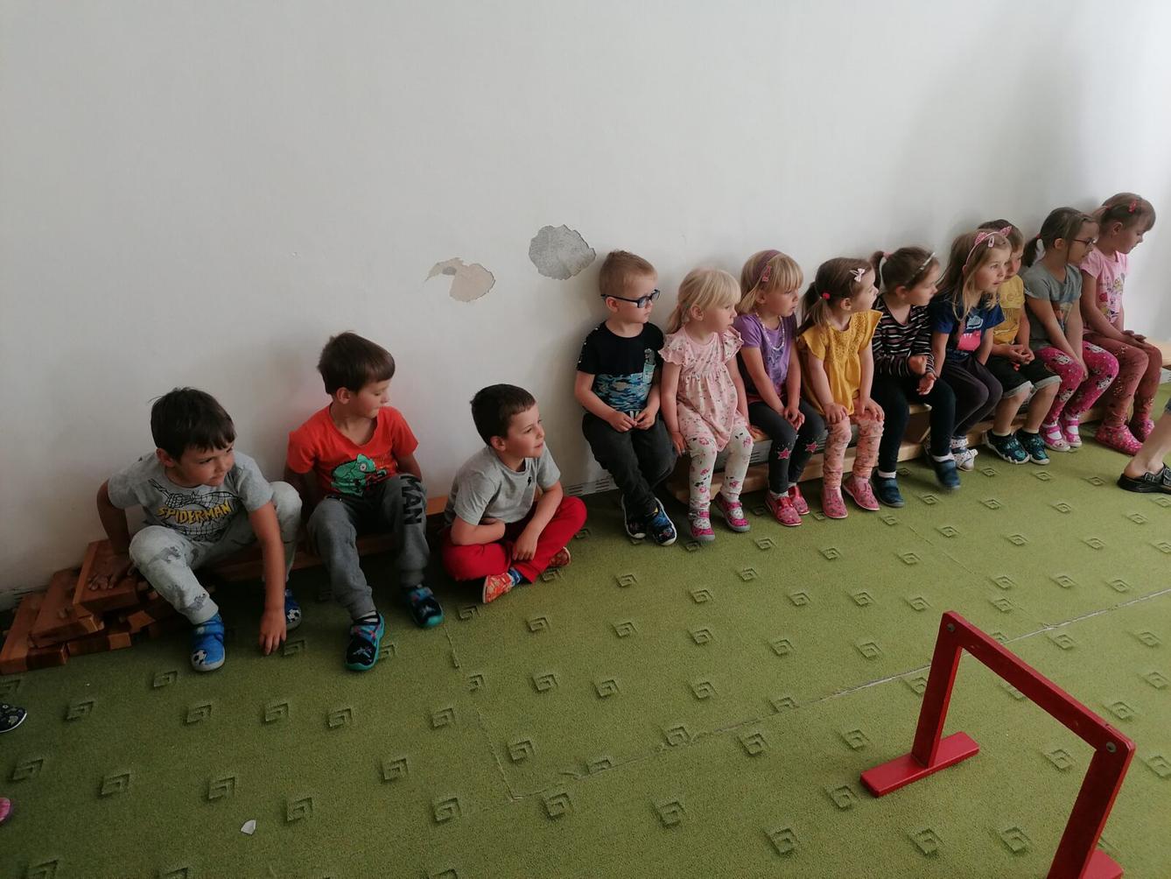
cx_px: 586
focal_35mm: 27
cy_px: 440
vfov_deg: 51.4
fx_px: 914
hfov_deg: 65.3
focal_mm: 4.75
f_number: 1.8
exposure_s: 1/50
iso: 100
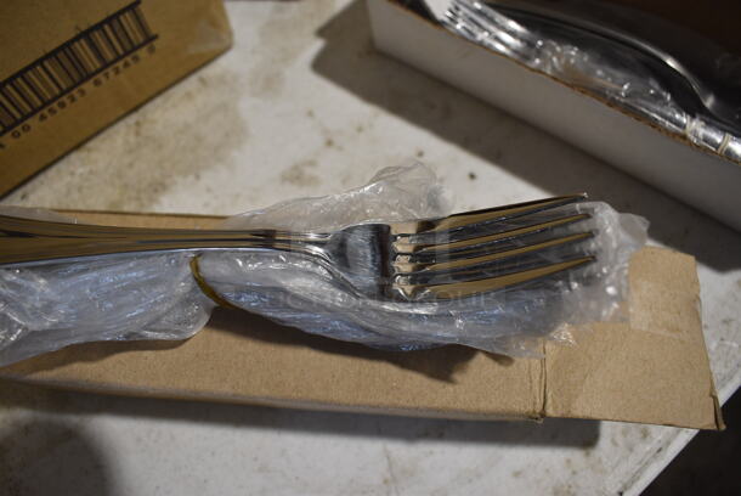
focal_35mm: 27
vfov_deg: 48.0
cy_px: 248
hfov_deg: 67.3
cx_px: 370
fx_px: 556
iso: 800
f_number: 5
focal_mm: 18
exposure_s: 1/60
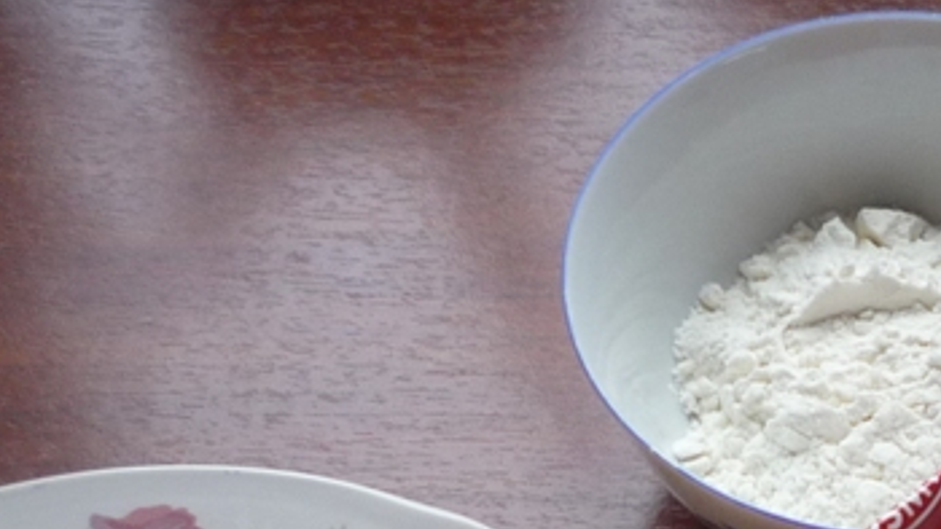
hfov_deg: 20.3
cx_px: 949
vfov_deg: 11.1
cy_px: 959
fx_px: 2545
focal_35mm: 102
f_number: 3.3
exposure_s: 1/80
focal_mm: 5.2
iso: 100
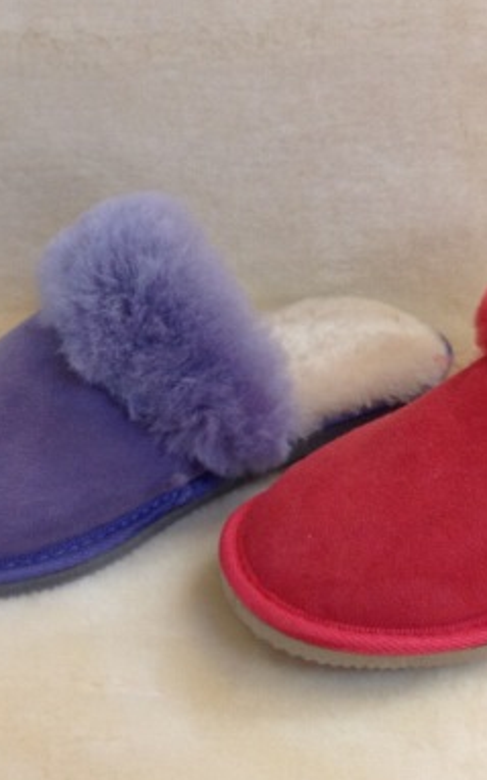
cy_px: 407
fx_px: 1318
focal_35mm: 62
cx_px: 367
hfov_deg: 20.8
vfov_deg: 33.0
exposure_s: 1/20
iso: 80
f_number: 2.4
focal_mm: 4.28
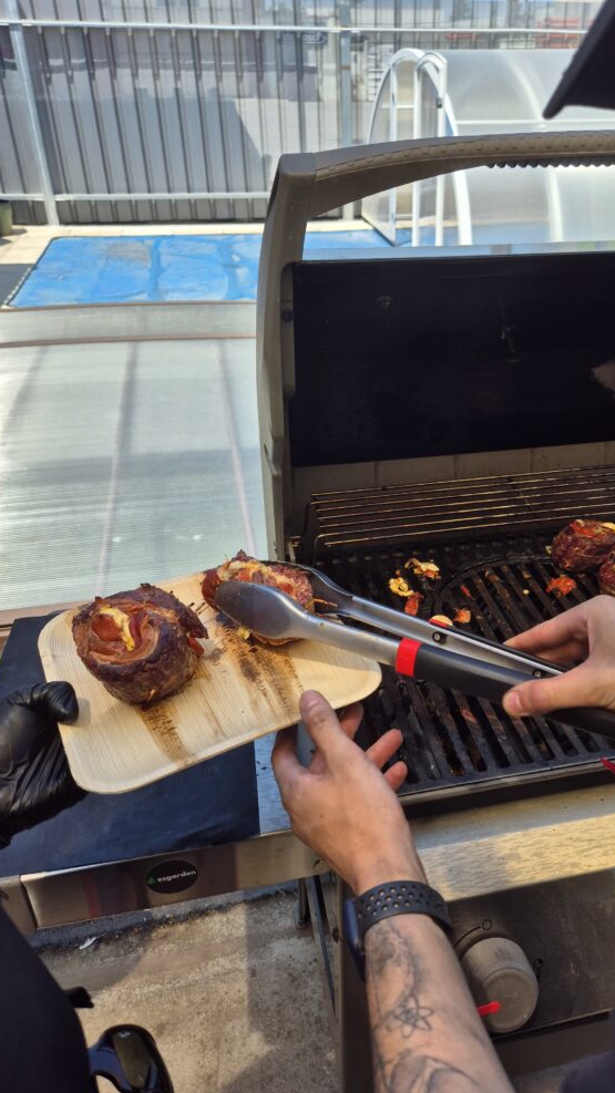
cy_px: 530
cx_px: 365
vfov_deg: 71.9
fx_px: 754
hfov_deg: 44.2
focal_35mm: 26
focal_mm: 5.4
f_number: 1.8
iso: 25
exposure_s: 1/1204
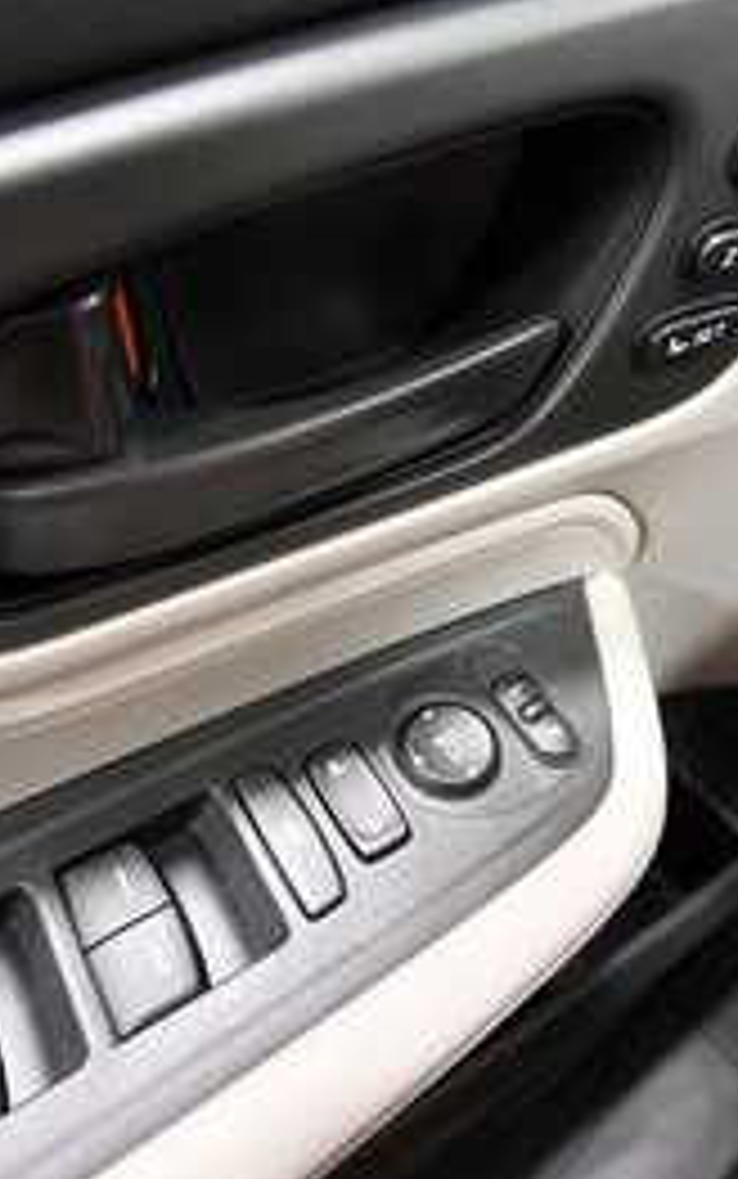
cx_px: 306
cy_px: 587
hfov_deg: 44.4
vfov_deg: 66.4
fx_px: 900
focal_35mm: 28
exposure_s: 1/80
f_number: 4.5
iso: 3200
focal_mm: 12
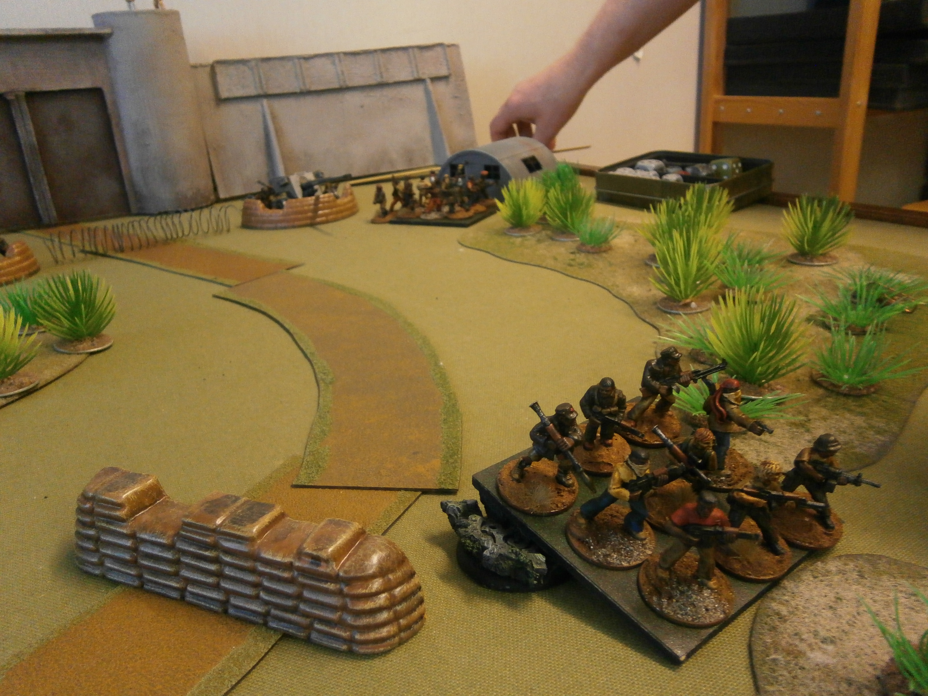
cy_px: 348
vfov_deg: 53.1
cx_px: 464
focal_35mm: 26
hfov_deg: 67.3
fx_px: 697
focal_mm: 4.7
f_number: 2.8
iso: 400
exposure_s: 1/40
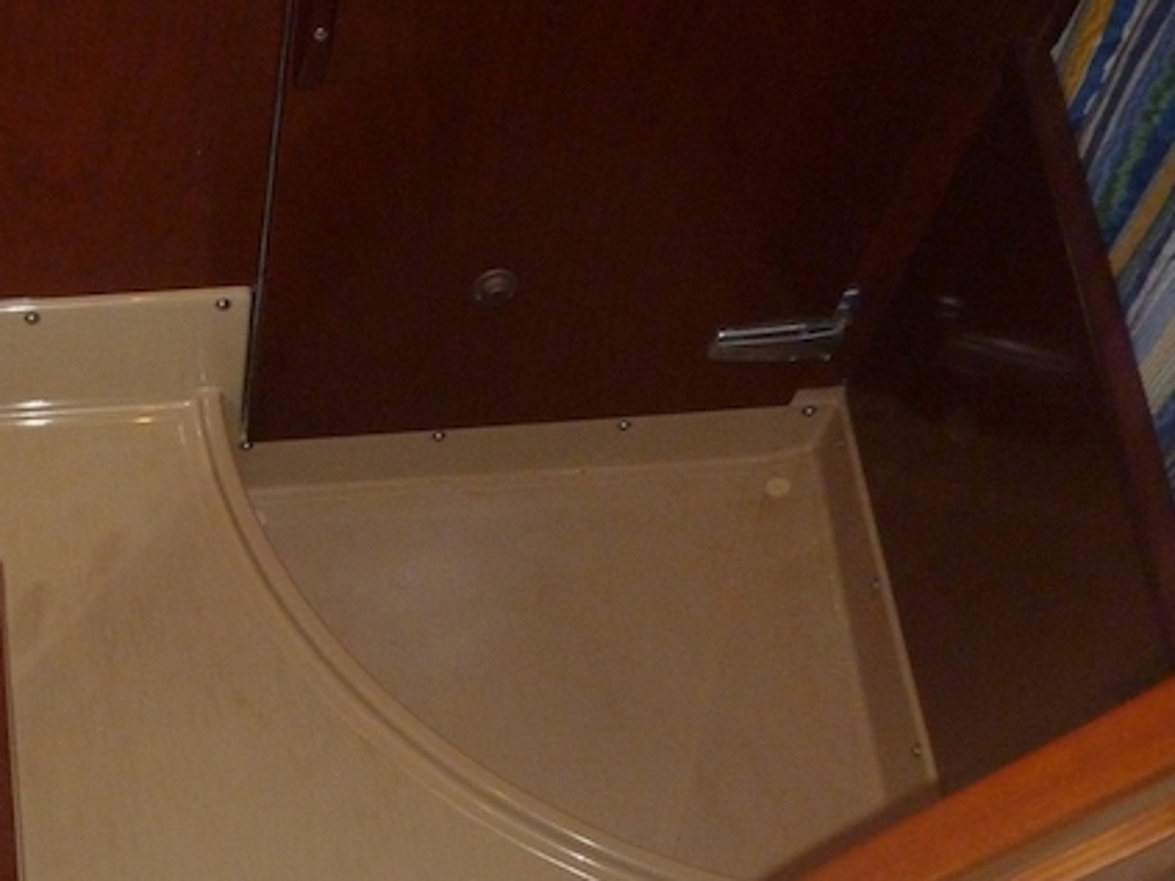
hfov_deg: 33.9
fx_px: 1799
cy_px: 661
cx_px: 78
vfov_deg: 27.1
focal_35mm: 53
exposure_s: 1/30
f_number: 3.3
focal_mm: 4.9
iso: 400
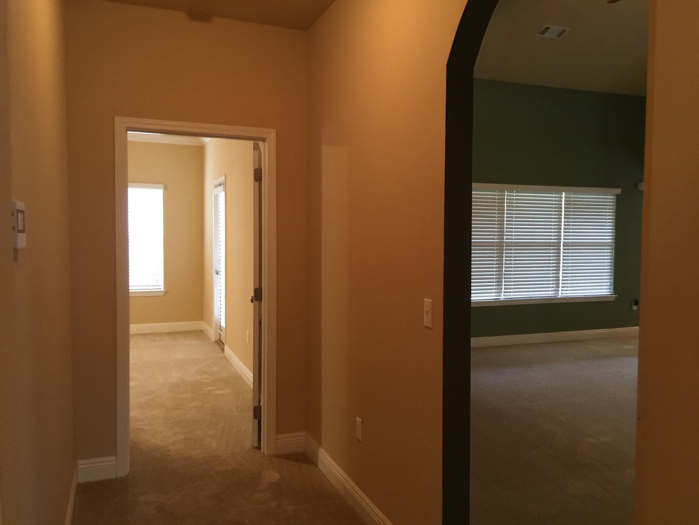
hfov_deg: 61.7
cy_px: 262
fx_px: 586
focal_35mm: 29
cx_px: 350
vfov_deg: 48.2
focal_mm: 4.15
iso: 100
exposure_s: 1/15
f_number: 2.2
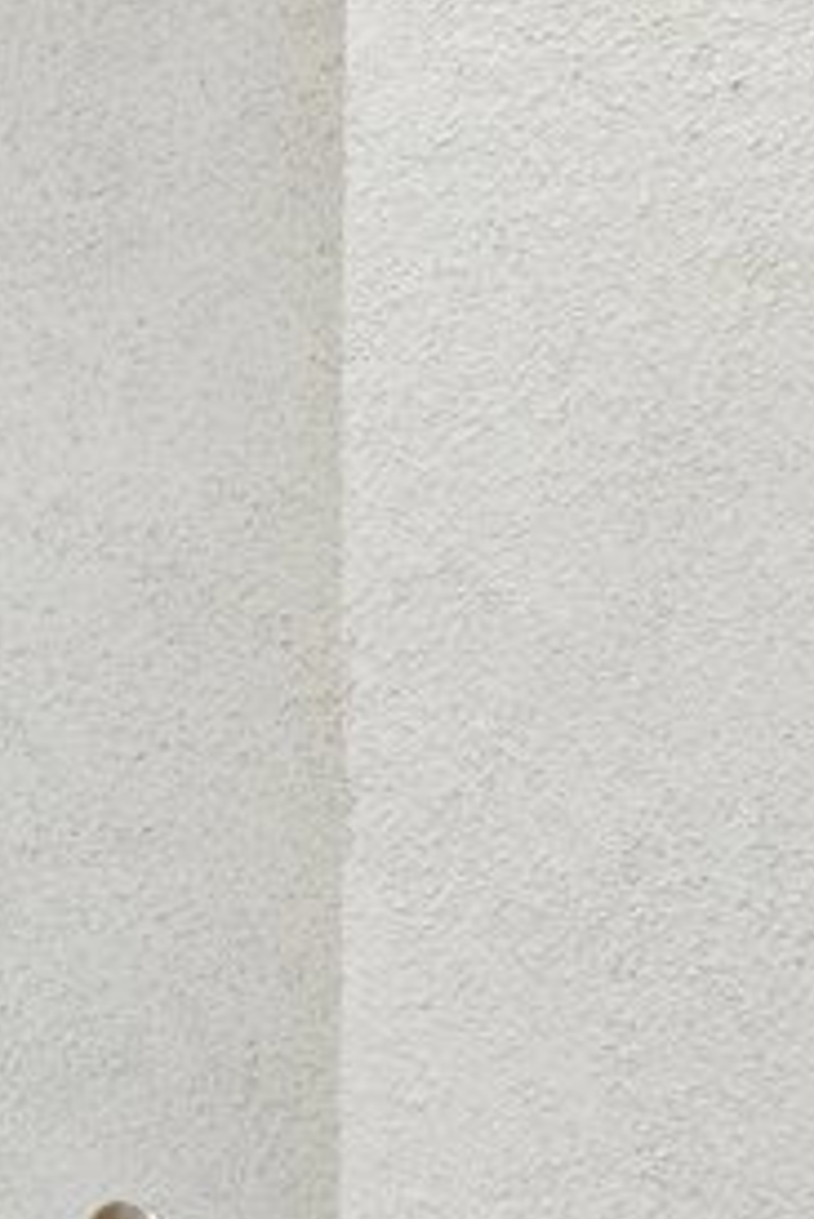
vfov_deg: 21.0
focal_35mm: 97
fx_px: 3286
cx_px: -858
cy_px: 589
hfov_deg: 12.3
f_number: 8
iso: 320
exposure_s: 1/30
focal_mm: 13
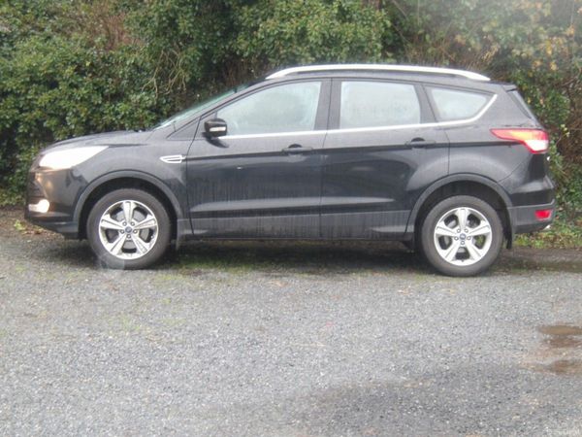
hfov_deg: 27.8
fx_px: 1177
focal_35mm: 70
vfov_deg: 21.0
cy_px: 218
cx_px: 291
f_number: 4.9
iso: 310
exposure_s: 1/18
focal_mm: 12.5
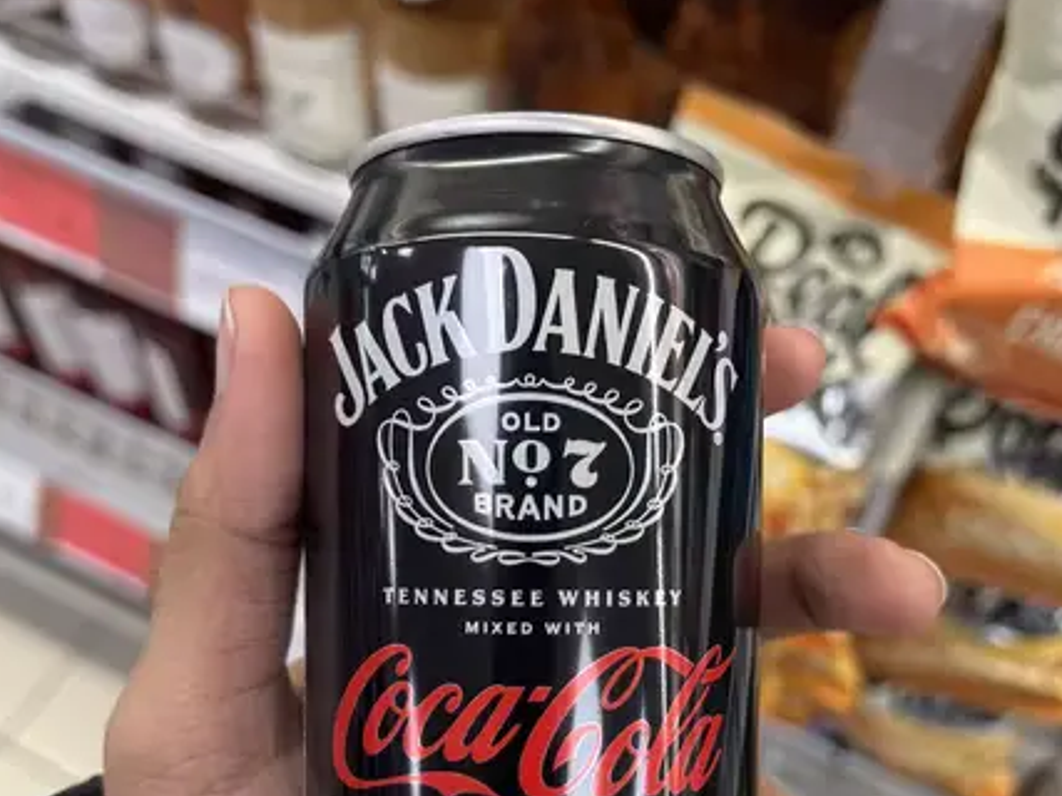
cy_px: 587
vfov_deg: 36.0
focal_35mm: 39
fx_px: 1196
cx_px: 567
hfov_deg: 47.8
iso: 125
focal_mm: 5.7
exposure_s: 1/100
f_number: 1.5
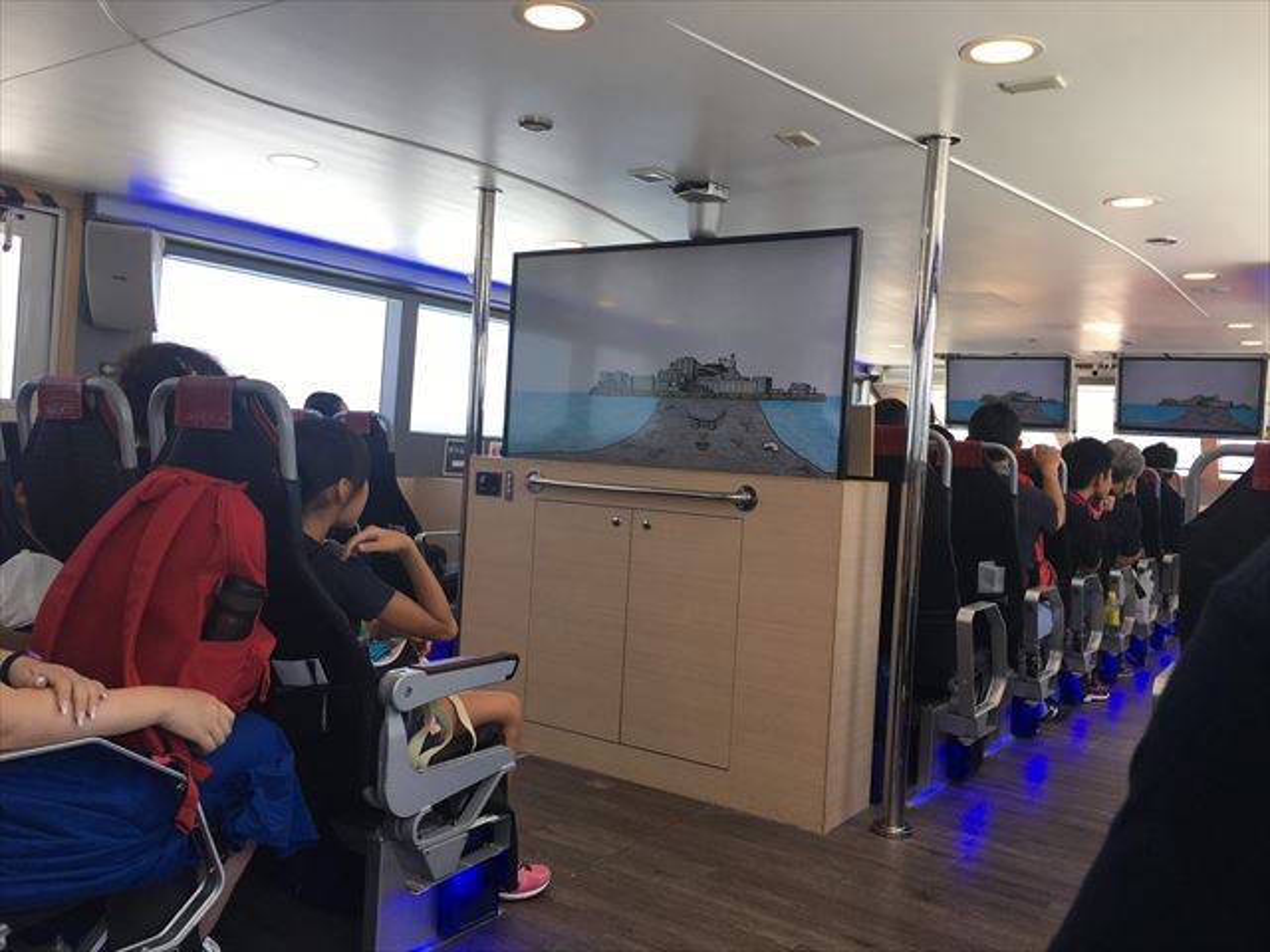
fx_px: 1064
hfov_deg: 61.7
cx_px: 635
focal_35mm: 29
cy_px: 476
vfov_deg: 48.2
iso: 25
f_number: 2.2
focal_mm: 4.15
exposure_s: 1/121
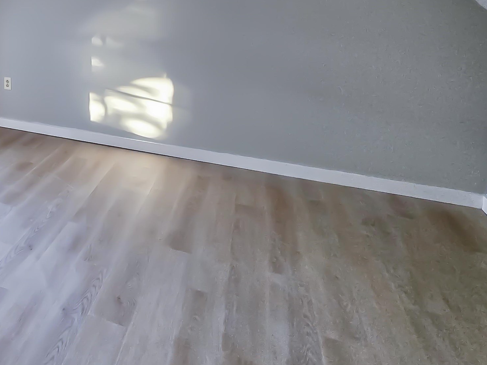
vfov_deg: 47.5
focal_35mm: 27
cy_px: 56
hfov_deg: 57.8
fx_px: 380
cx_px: 66
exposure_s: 1/60
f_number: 2.2
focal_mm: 2.2
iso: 1000
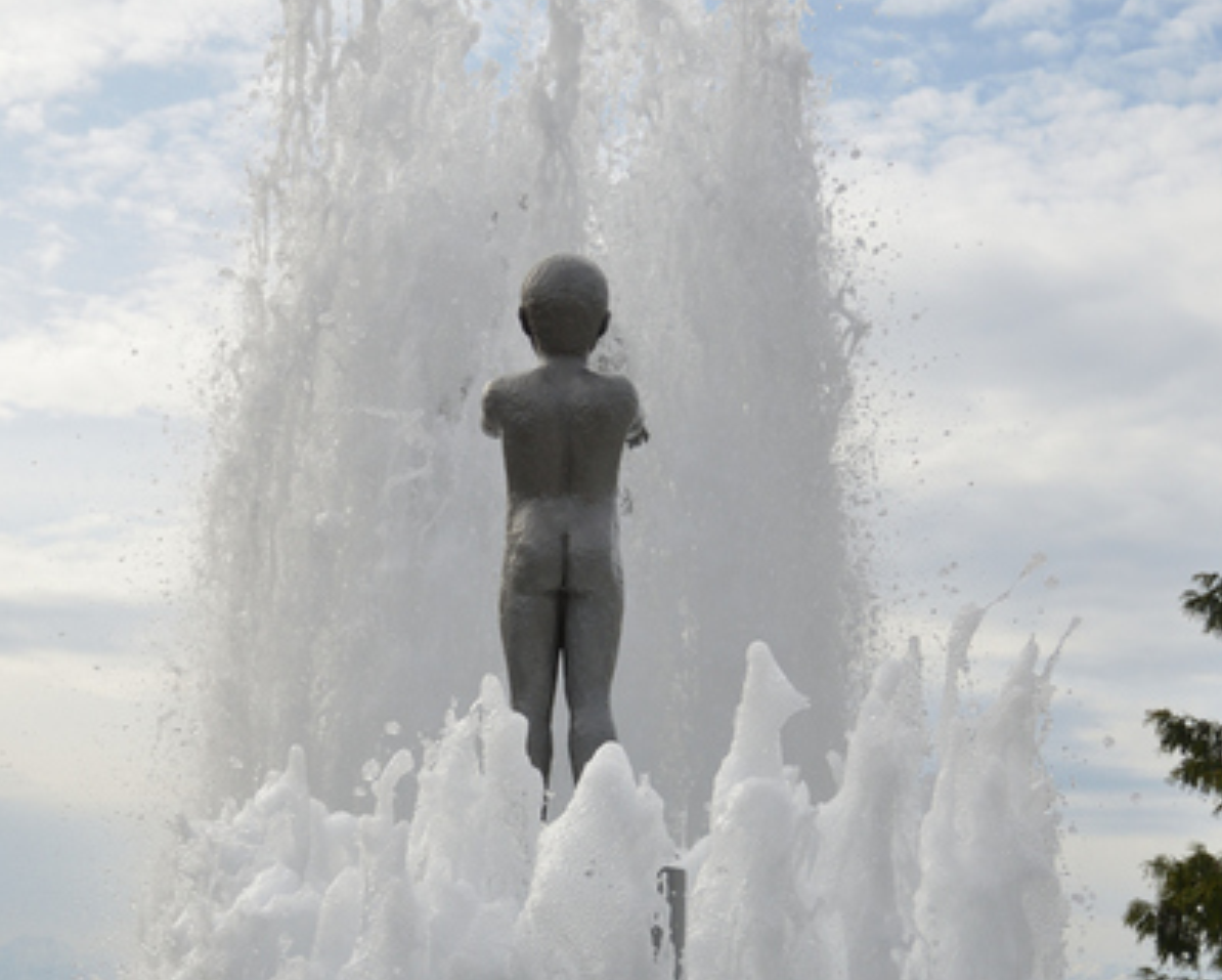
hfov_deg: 24.1
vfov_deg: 19.2
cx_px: 603
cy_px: 780
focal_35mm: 79
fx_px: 2859
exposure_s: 1/2000
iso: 180
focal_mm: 32
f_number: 4.2
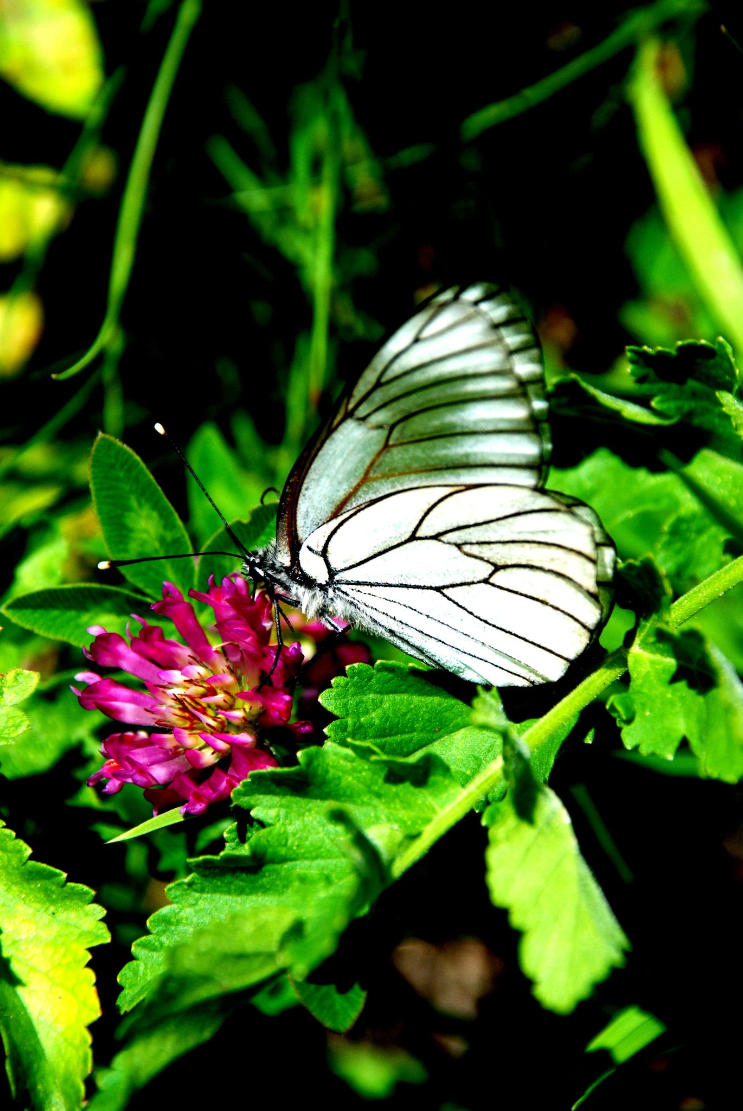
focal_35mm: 202
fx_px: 6254
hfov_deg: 6.8
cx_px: 372
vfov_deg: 10.1
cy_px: 556
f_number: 8
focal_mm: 135
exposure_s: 1/1000
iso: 400
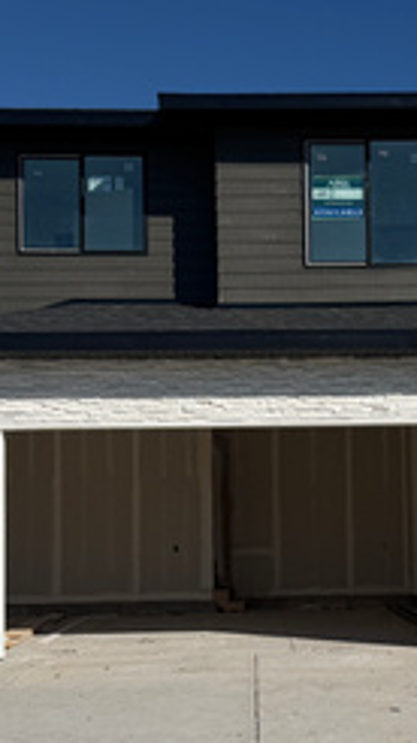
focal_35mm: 68
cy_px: 441
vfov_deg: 30.9
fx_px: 1339
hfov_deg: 17.6
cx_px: 311
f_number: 1.78
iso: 80
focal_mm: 6.76
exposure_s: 1/10309
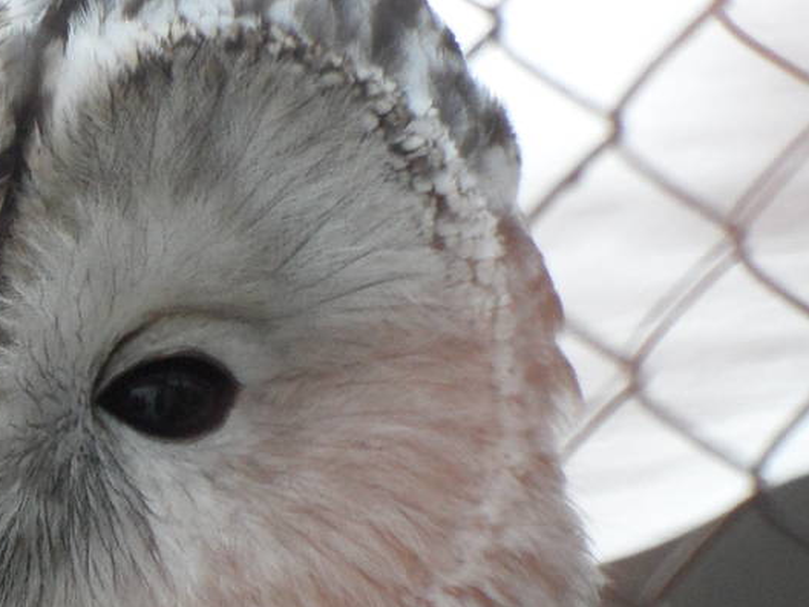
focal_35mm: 1090
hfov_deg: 1.8
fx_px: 25474
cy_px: 489
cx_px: -23
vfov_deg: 1.4
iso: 200
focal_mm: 58.5
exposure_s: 1/60
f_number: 5.8
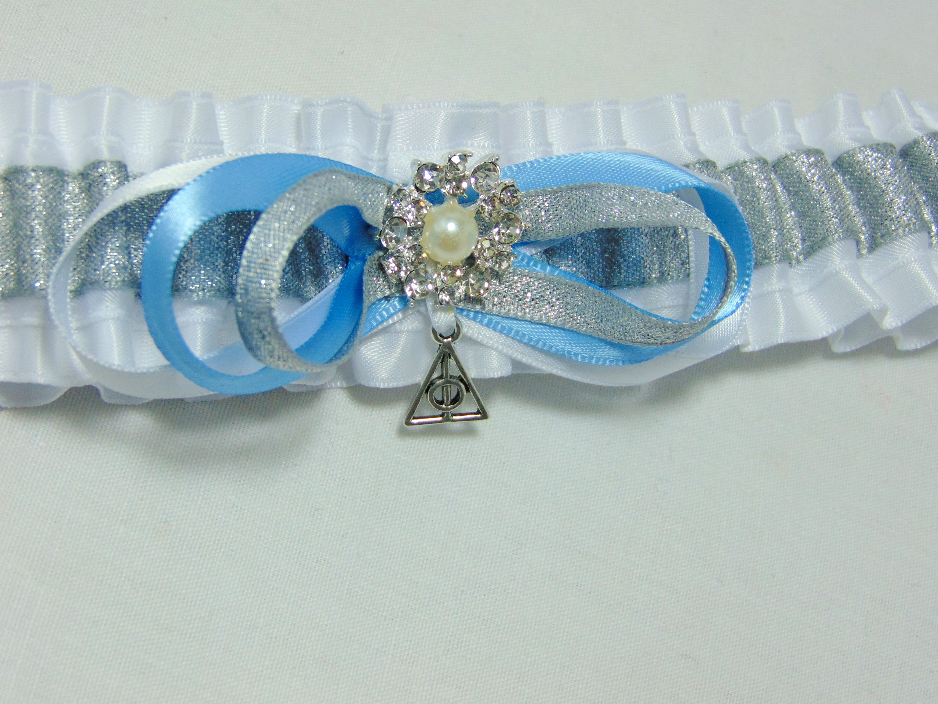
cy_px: 350
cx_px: 473
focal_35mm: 72
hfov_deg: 27.0
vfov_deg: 20.4
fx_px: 1951
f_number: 3.7
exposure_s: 1/80
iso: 80
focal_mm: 12.8
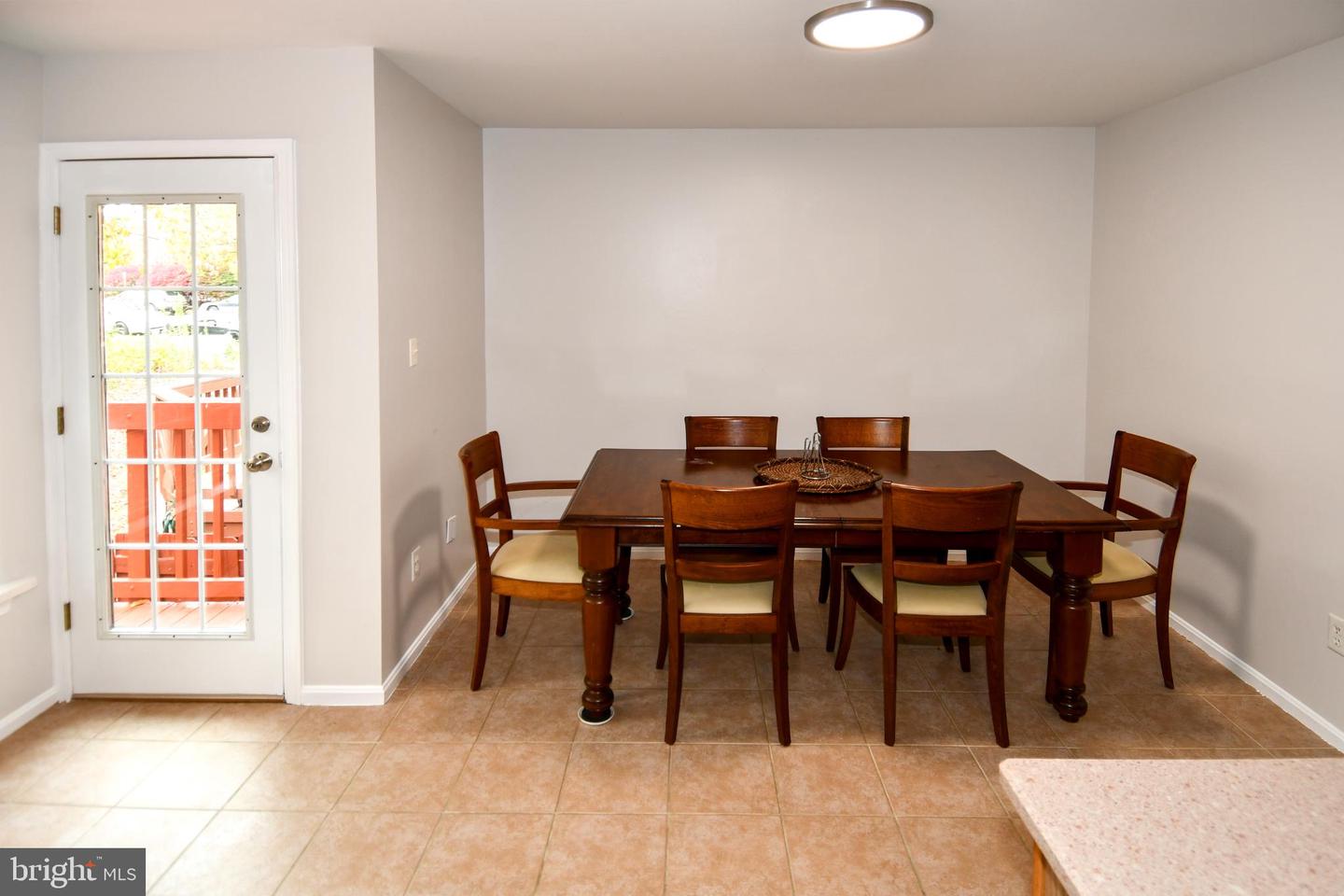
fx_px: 672
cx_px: 672
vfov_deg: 67.4
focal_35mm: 18
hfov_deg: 90.0
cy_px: 448
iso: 320
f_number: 4
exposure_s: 1/60
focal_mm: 12
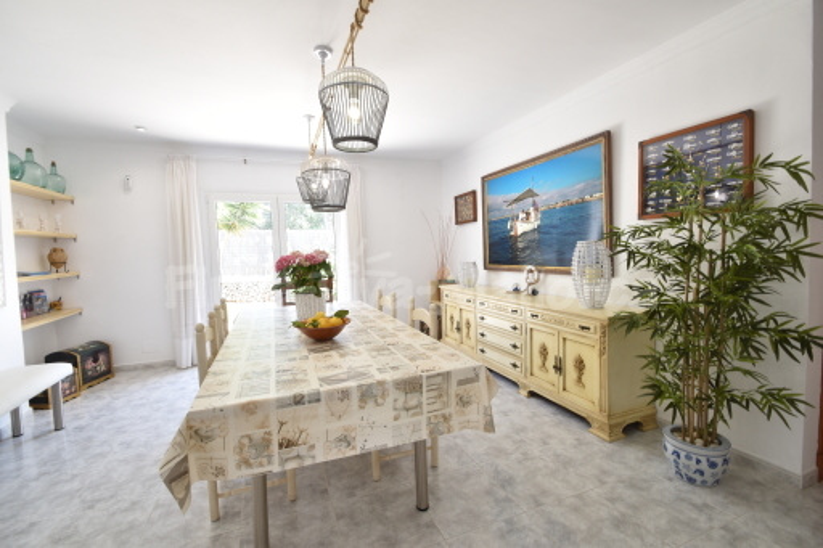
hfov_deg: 100.4
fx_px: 343
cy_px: 274
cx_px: 412
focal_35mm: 15
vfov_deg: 77.3
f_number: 9
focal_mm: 10
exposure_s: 1/5
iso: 100
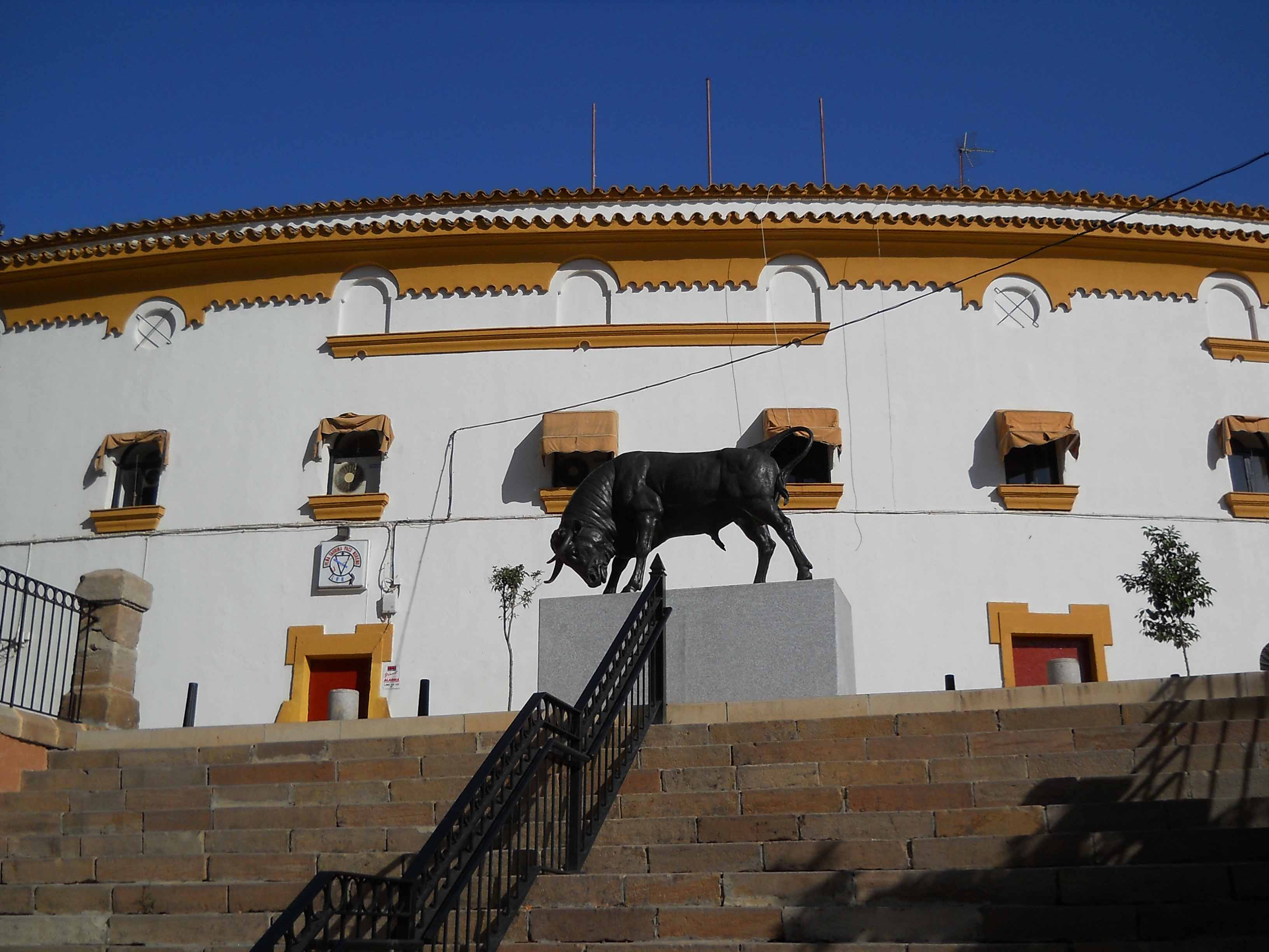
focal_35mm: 41
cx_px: 634
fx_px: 1503
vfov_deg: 35.1
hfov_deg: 45.8
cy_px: 476
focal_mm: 6.72
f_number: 5.5
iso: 80
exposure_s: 1/800
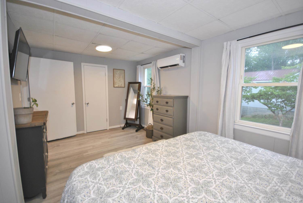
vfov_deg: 77.5
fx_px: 126
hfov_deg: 100.3
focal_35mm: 15
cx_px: 152
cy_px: 102
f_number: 4
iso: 200
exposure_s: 1/50
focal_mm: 10
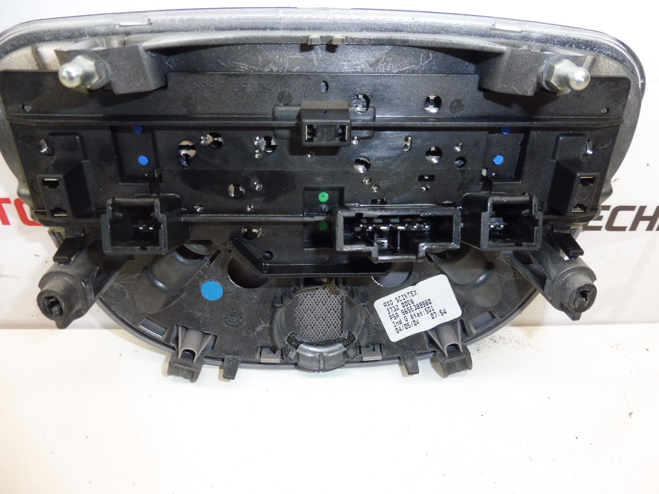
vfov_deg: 56.8
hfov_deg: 71.6
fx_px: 457
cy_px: 247
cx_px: 330
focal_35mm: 24
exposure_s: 1/60
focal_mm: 4.3
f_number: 3.5
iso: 200
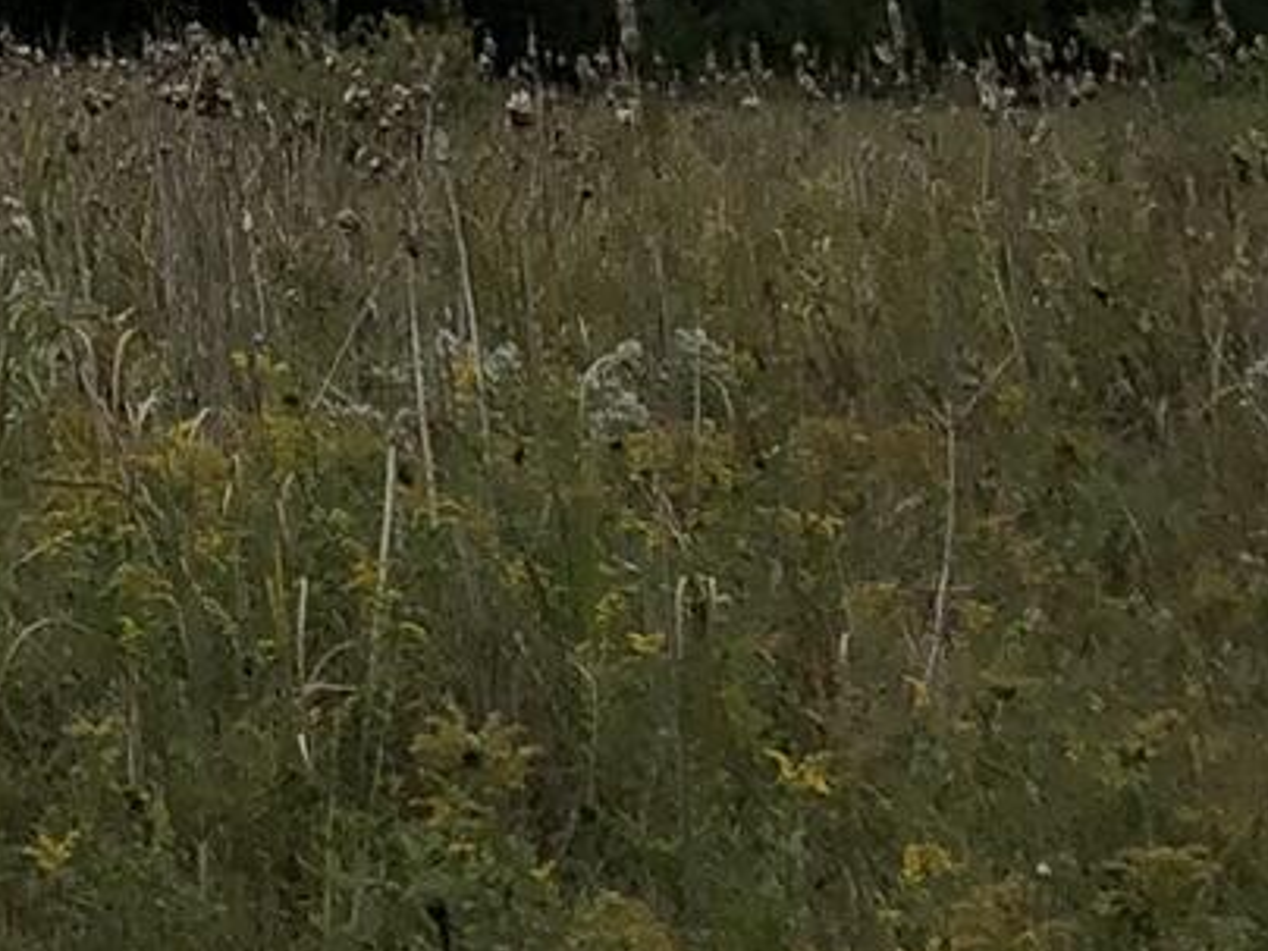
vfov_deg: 9.7
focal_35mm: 142
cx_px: -1786
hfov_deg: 11.5
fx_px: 5202
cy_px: -1023
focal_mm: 3.99
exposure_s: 1/1946
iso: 20
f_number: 1.8
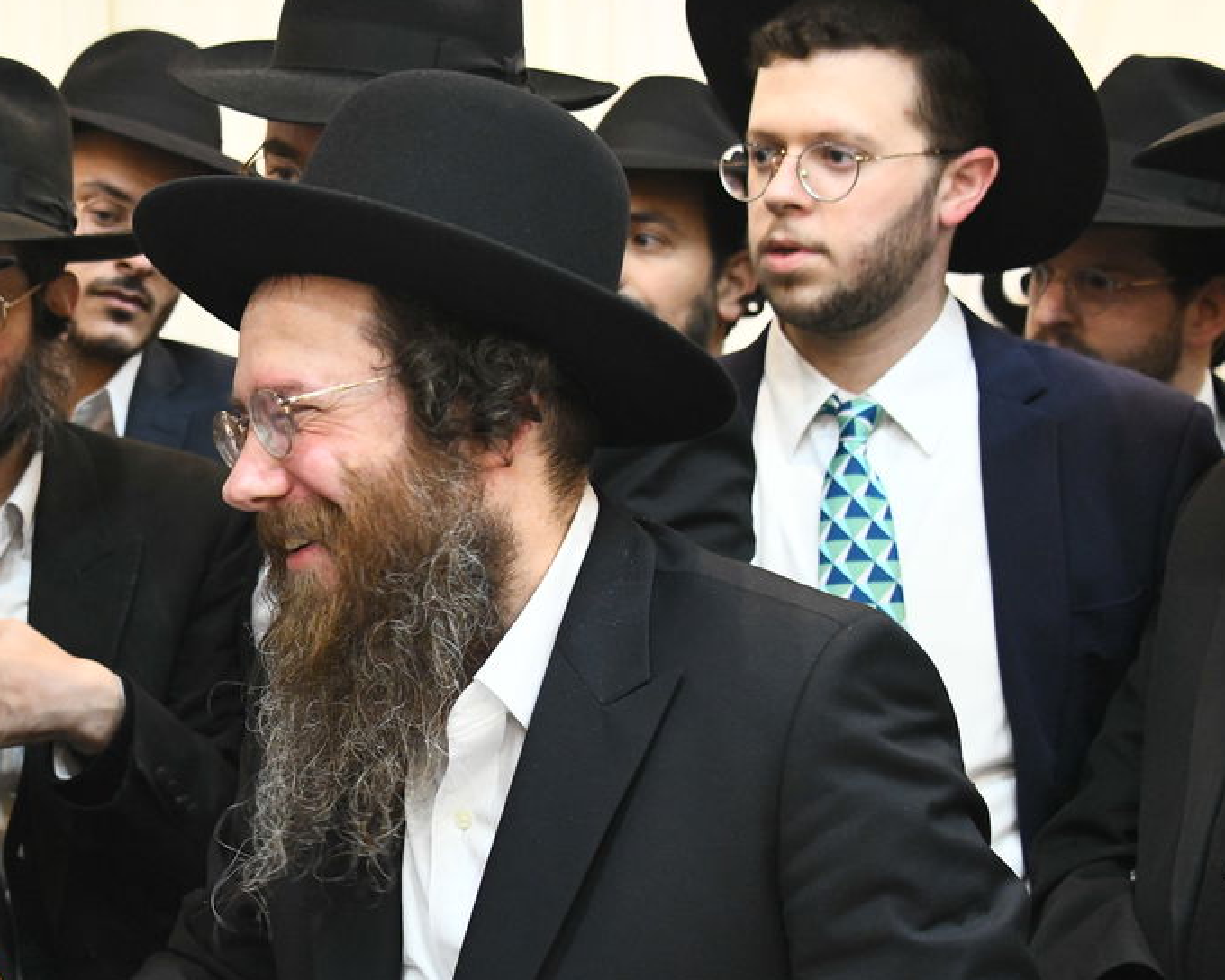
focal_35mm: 87
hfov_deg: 21.5
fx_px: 3154
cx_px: 148
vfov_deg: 17.7
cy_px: 531
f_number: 5
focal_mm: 45
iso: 4000
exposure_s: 1/100
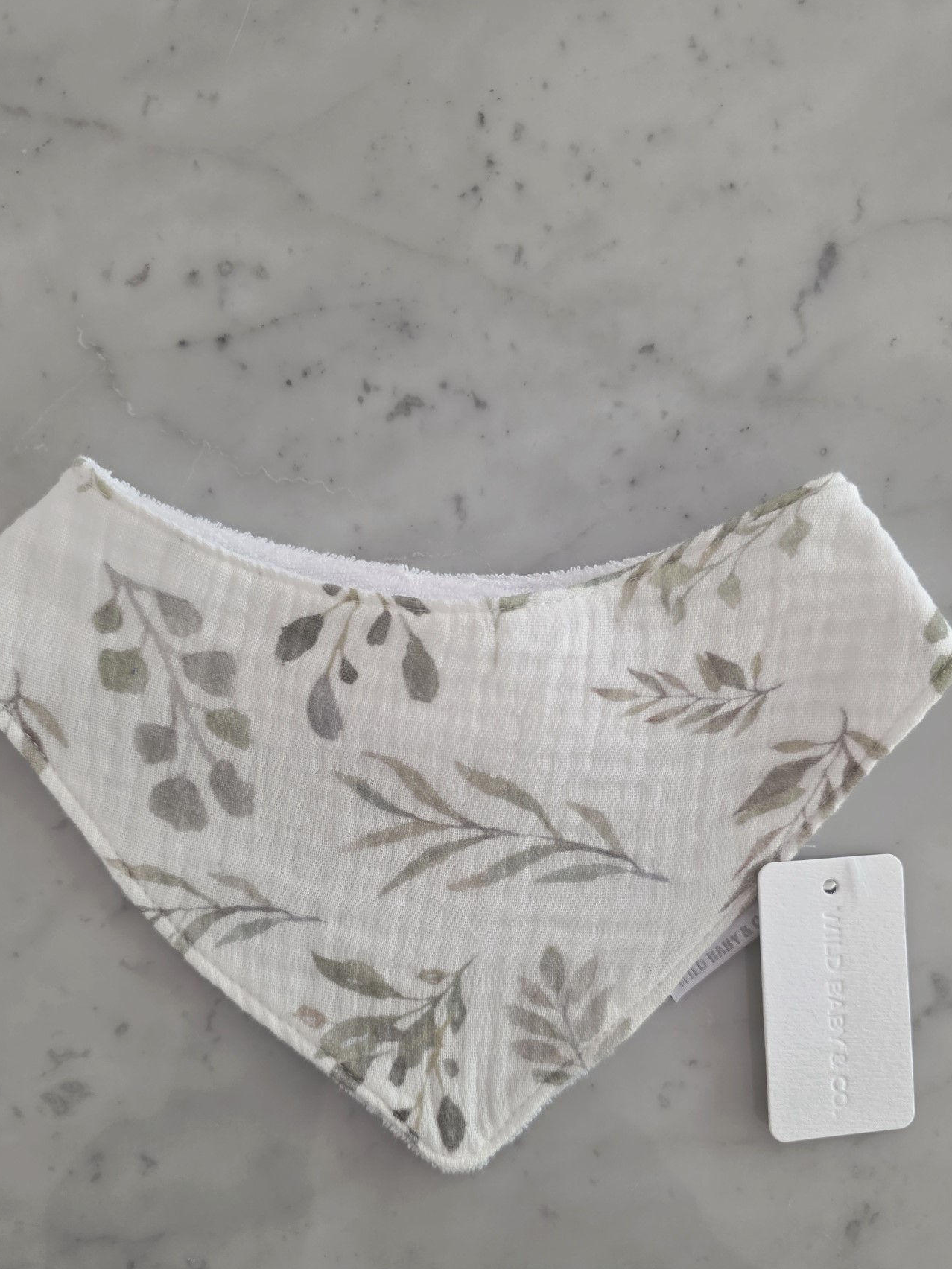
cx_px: 442
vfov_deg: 65.0
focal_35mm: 27
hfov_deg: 51.3
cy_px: 734
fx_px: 990
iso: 400
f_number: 1.7
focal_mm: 6.3
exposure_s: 1/66.2
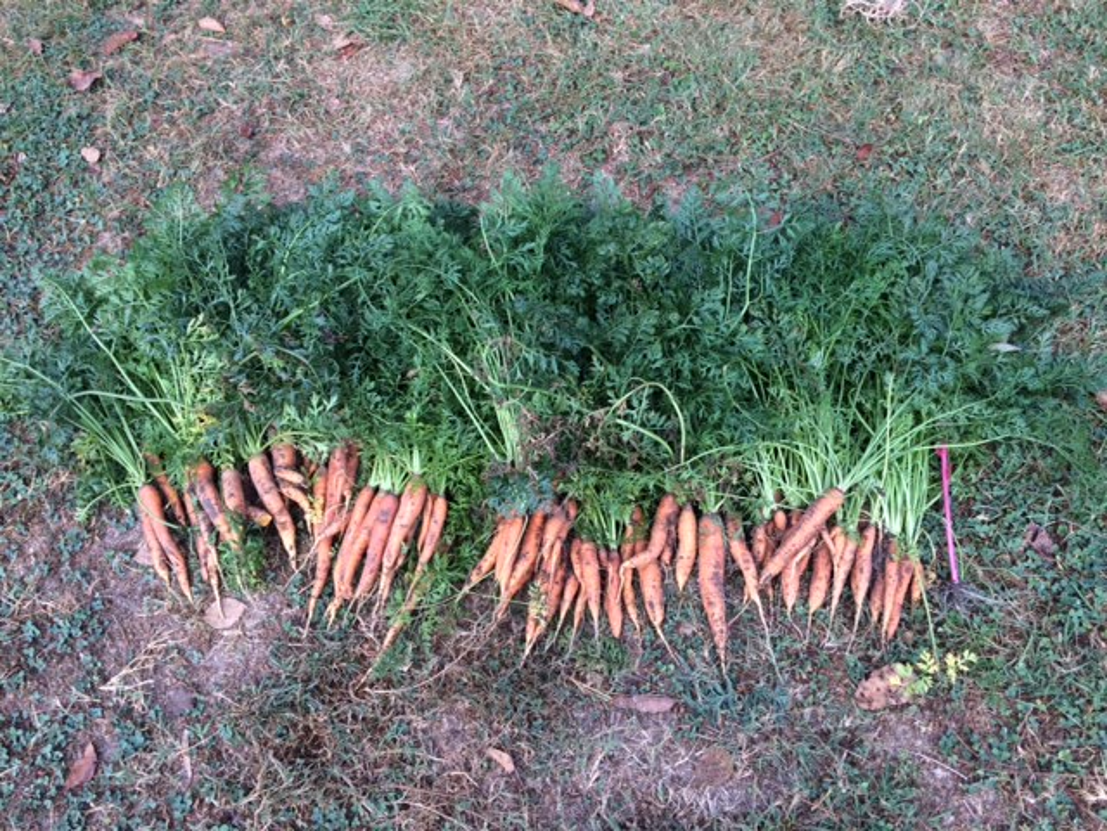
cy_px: 416
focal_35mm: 29
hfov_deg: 61.7
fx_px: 927
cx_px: 554
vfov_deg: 48.2
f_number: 2.2
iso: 32
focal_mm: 4.15
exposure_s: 1/165
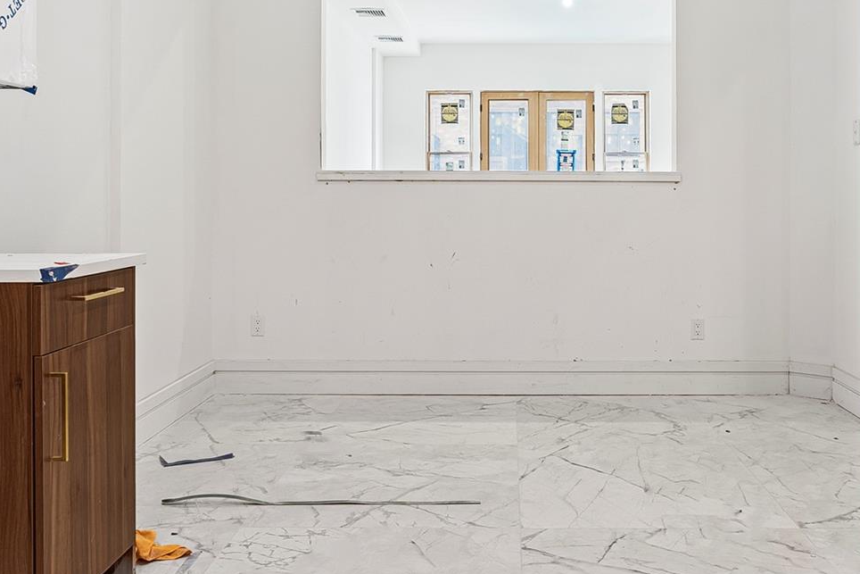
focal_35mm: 34
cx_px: 510
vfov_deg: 38.7
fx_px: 812
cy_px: 223
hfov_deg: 55.4
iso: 400
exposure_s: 1/8
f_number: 7.1
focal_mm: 16
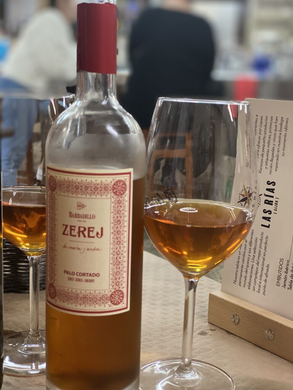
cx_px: 146
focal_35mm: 52
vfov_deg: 36.8
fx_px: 587
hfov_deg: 28.0
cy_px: 195
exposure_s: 1/33
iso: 160
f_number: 2
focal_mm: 6
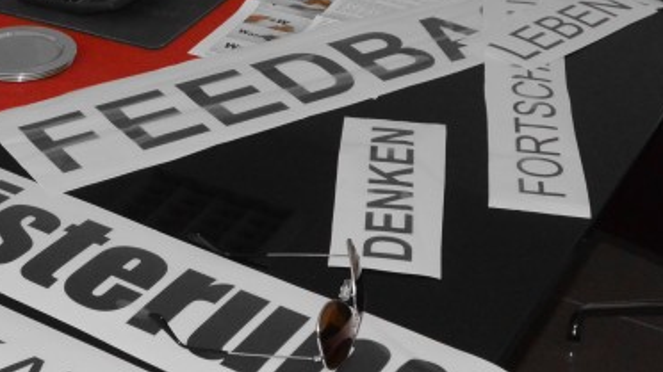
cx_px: 87
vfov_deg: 15.0
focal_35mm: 79
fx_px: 1388
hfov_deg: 26.1
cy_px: 4
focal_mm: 14.5
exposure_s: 1/60
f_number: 4
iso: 1400
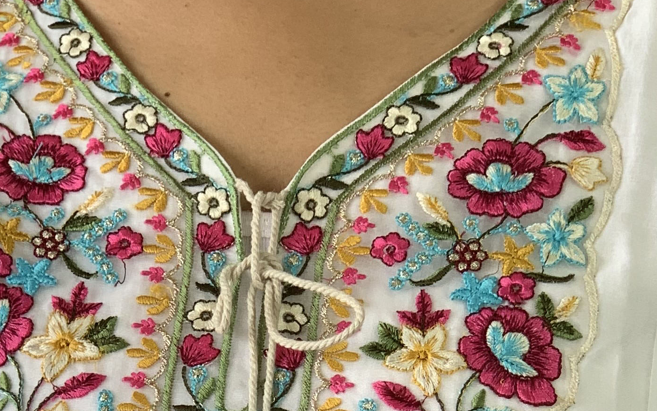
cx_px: 276
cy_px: 603
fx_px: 2847
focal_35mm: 159
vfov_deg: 8.1
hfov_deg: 13.2
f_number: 2.4
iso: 25
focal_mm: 6
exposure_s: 1/100
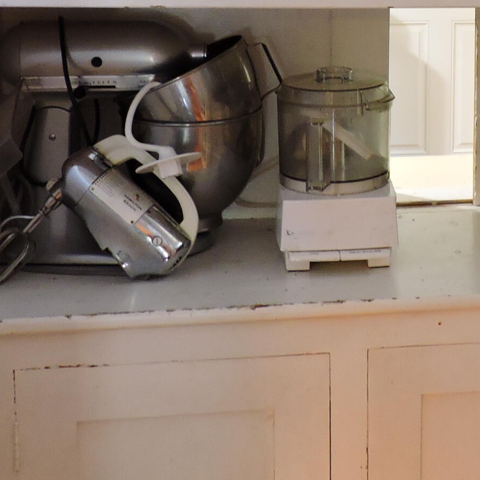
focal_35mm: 71
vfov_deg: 23.0
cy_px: -33
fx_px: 1114
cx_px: 441
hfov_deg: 23.6
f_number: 3
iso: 400
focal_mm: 4.3
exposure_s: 1/13
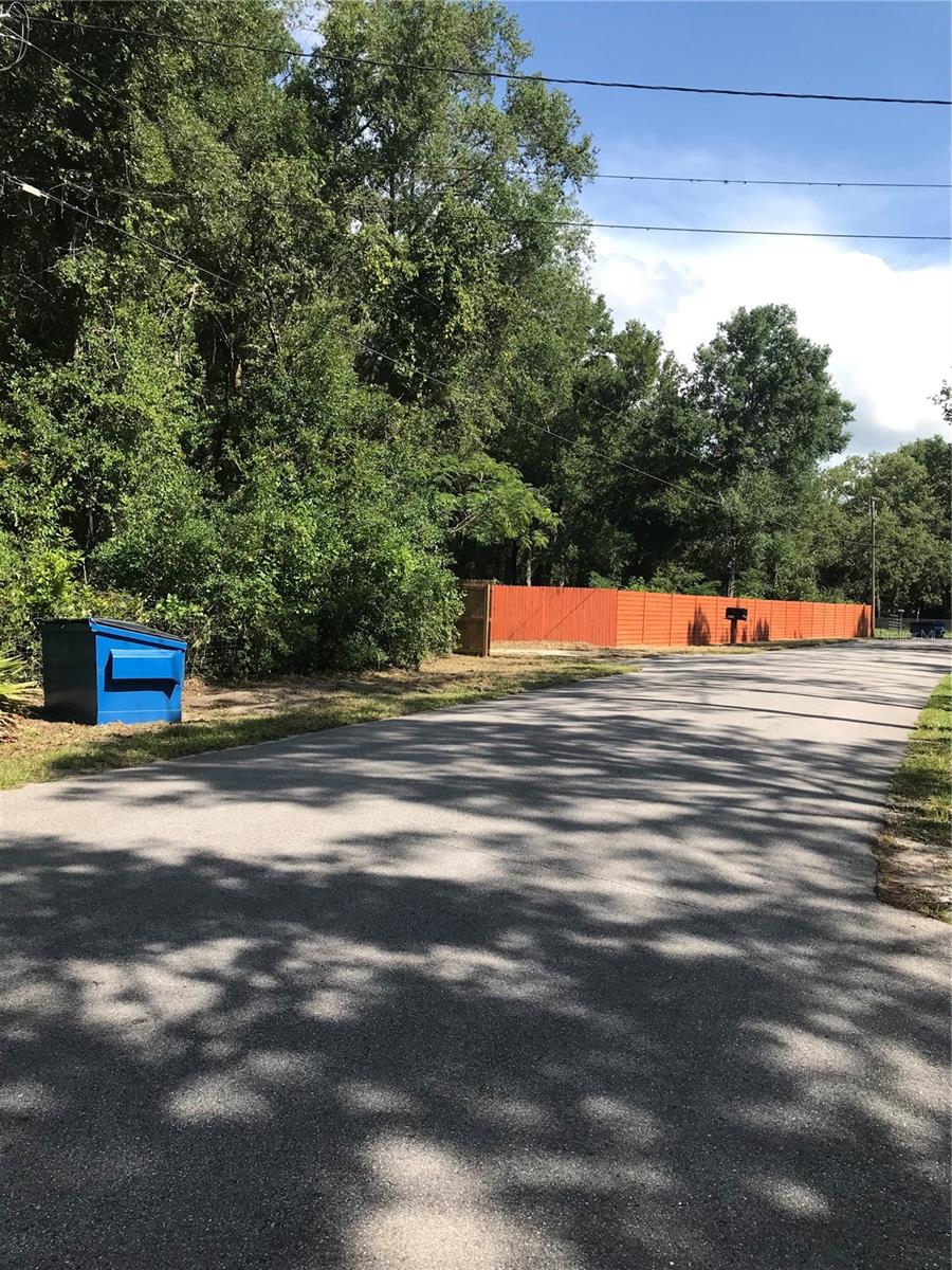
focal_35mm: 28
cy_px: 635
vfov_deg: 63.4
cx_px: 476
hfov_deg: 49.7
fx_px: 1027
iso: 20
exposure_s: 1/1259
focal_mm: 3.99
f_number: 1.8
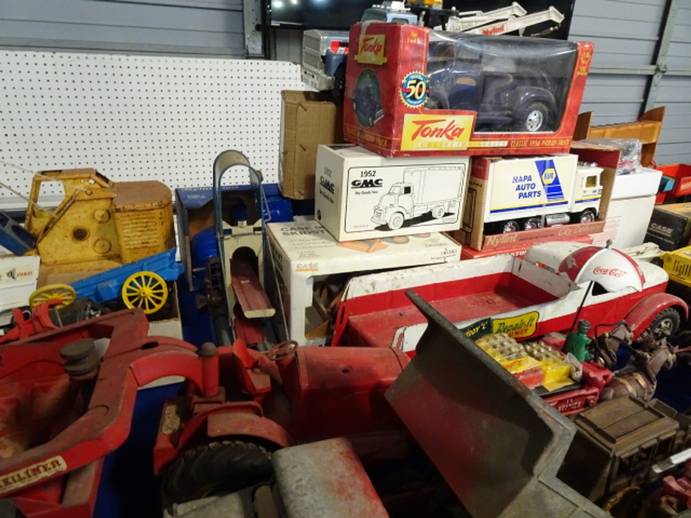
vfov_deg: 56.8
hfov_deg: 71.6
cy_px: 259
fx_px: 479
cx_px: 346
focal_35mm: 24
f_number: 3.5
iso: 800
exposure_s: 1/30
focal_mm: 4.1
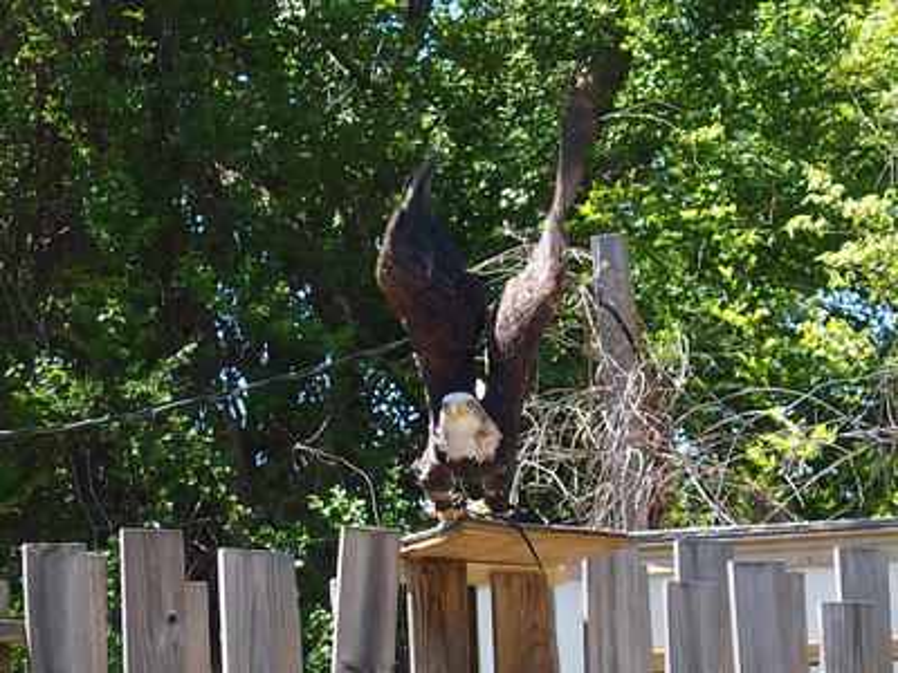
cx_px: 449
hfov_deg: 17.6
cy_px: 336
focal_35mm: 112
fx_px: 2905
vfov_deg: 13.2
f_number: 3.5
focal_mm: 24
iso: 100
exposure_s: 1/320
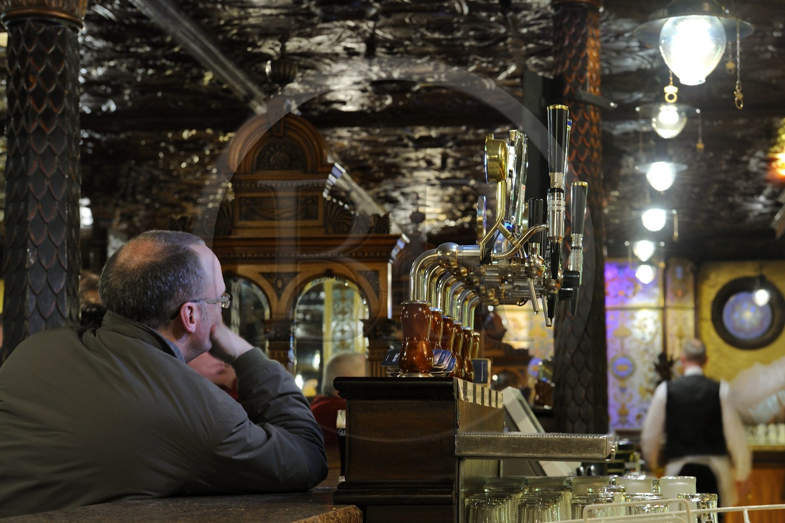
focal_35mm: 55
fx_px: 1199
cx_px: 392
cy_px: 262
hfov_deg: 36.3
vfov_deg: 24.6
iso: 1600
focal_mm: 55
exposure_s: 1/2.5
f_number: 5
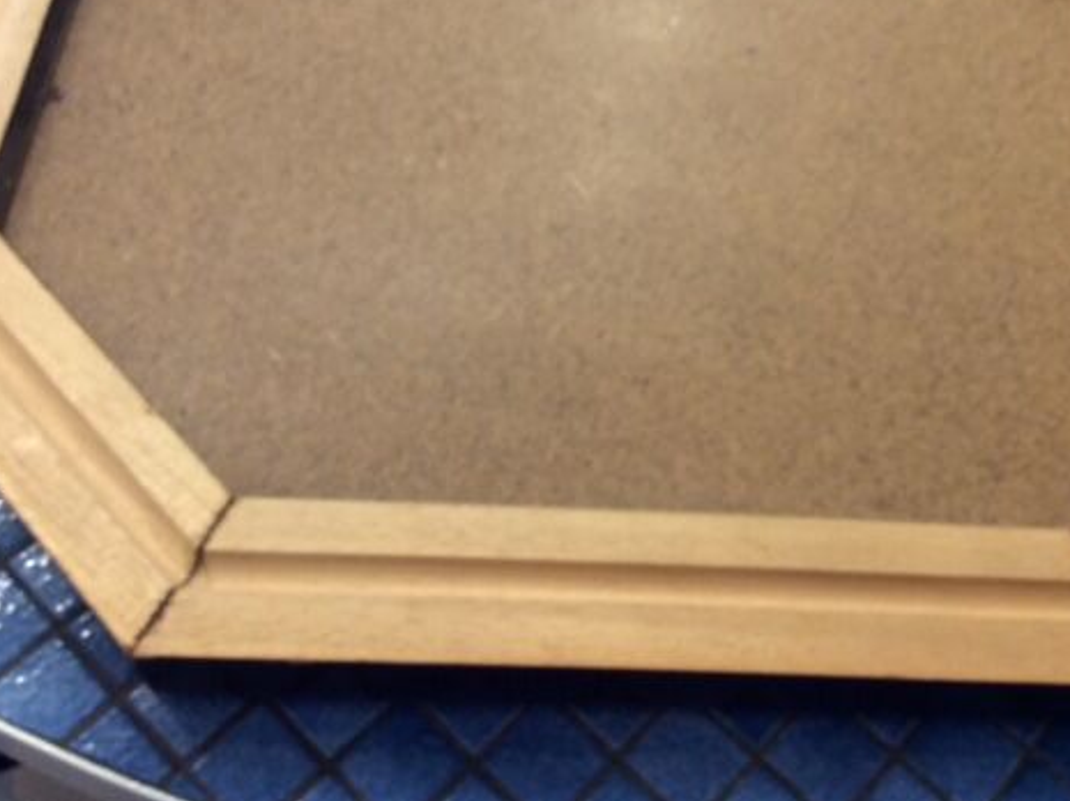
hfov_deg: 42.9
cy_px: 262
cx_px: 612
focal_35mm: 44
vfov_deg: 32.5
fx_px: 1359
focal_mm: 3.3
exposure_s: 1/25
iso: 80
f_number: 2.4
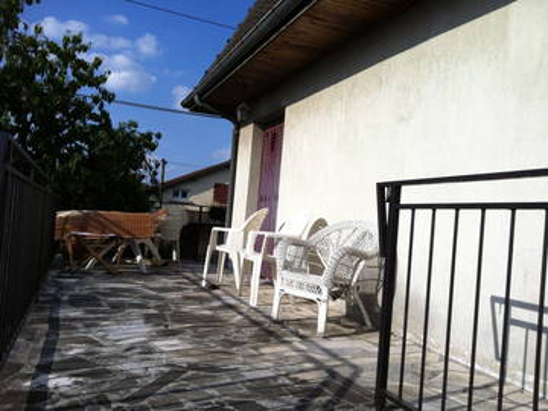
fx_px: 554
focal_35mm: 35
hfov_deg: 52.6
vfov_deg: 40.7
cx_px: 274
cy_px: 206
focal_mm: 3.85
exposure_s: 1/2742
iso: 80
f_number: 2.8
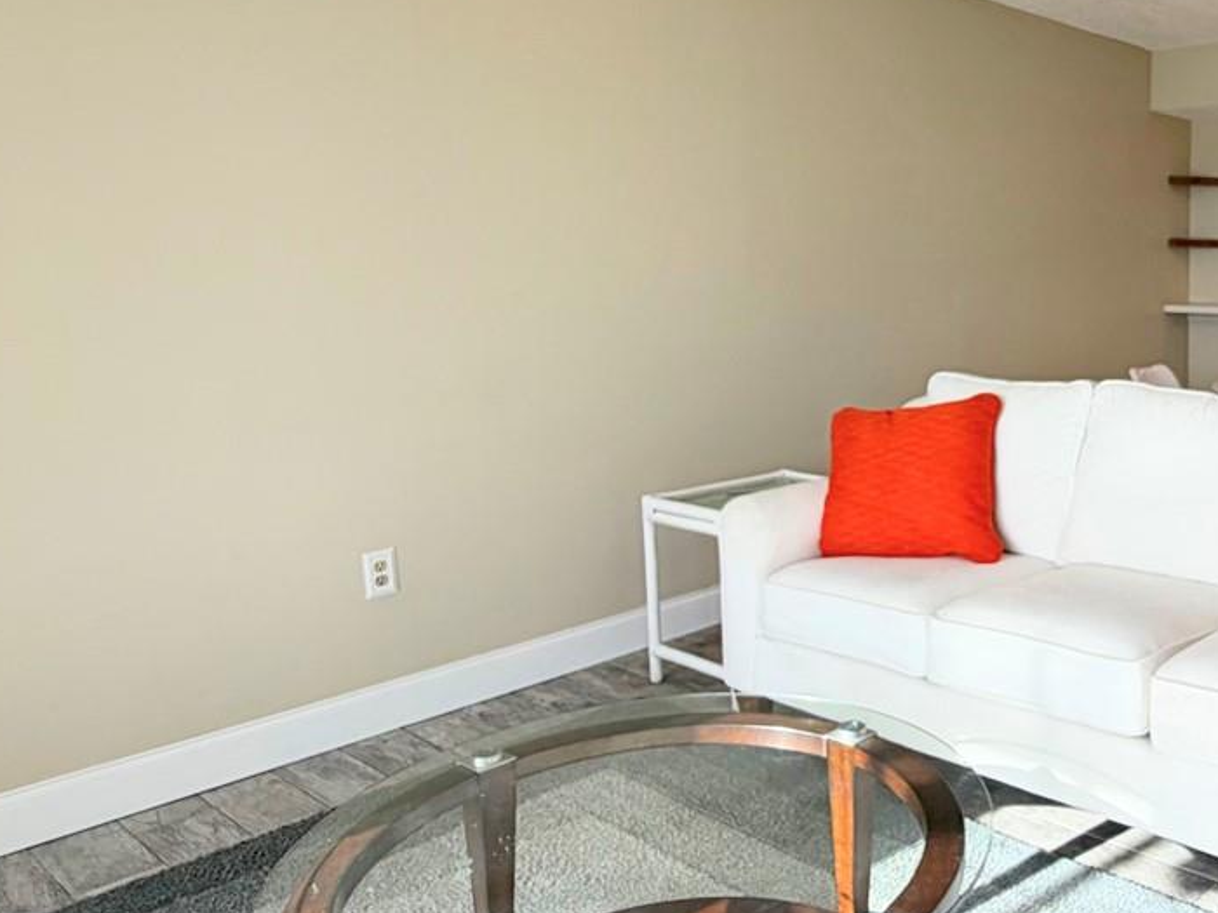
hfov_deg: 52.4
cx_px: 1006
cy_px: 379
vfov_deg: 44.0
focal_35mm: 32
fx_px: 1126
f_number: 2.2
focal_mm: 2.22
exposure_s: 1/201
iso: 40
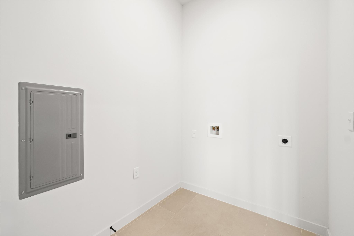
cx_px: 177
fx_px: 147
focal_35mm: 15
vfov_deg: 77.3
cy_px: 118
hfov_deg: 100.4
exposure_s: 1/1.25
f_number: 8
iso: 400
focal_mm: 10
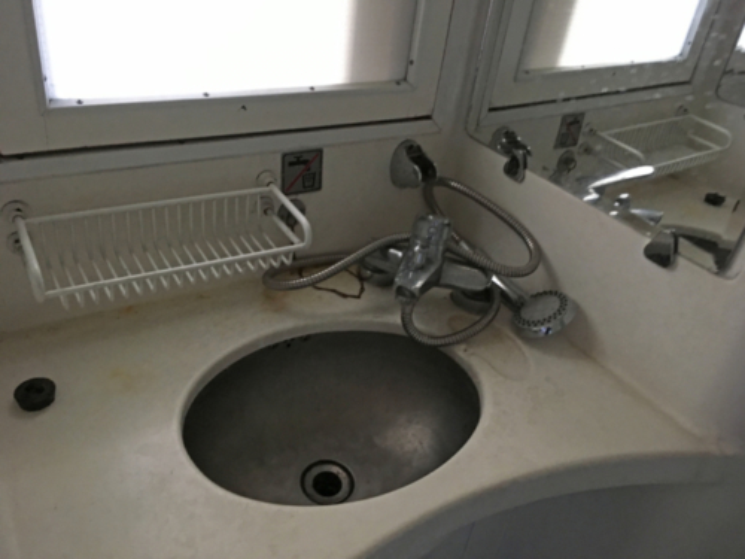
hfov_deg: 61.7
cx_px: 372
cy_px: 280
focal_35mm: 29
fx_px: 624
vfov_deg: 48.2
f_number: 2.2
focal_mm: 4.15
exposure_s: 1/20
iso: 200
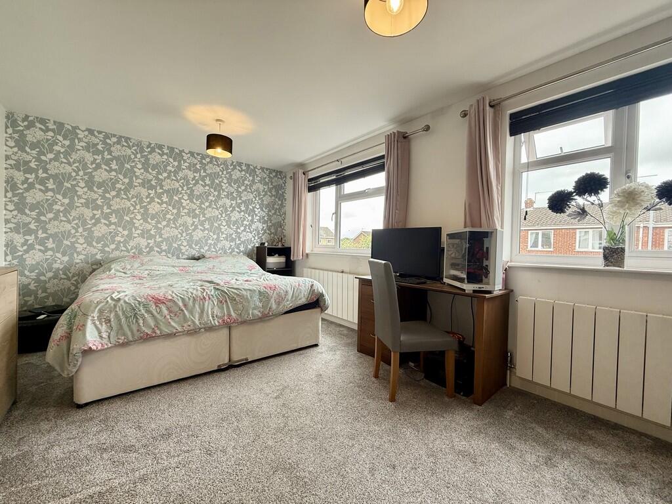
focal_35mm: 14
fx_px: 272
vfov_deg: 85.7
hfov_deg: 102.1
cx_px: 336
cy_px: 252
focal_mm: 2.22
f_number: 2.2
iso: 80
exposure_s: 1/99
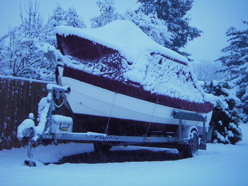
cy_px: 93
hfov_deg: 23.6
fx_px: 595
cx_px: 124
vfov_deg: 17.8
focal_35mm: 83
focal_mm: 13.8
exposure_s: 1/30
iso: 100
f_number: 3.9
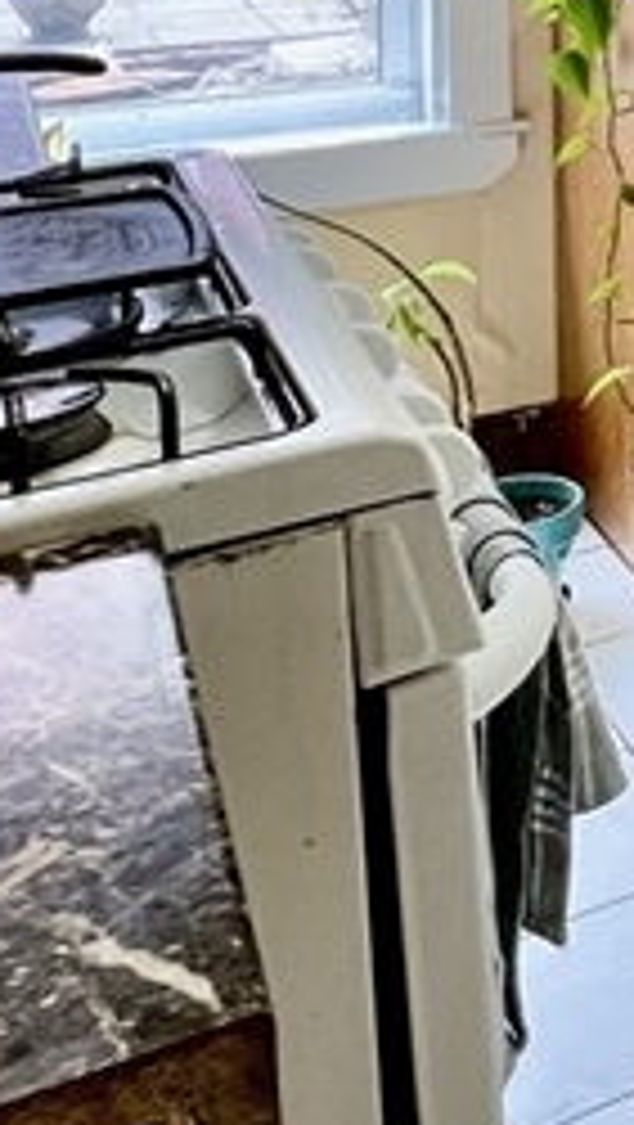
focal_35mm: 58
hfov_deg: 14.7
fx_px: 1730
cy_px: -140
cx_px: 1448
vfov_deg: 31.5
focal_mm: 1.57
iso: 250
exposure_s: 1/99
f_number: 1.8
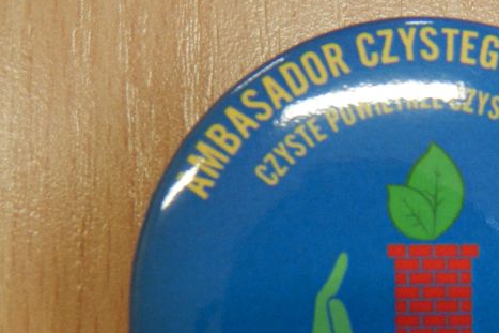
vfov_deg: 30.7
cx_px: 402
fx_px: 568
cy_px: 316
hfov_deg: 45.0
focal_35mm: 41
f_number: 3.4
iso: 160
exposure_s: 1/30
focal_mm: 4
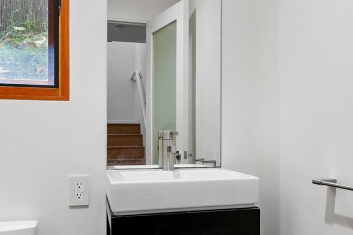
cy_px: 151
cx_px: 233
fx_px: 403
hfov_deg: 46.6
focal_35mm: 41
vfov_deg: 32.3
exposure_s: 1/6
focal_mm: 18.5
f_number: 11
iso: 400
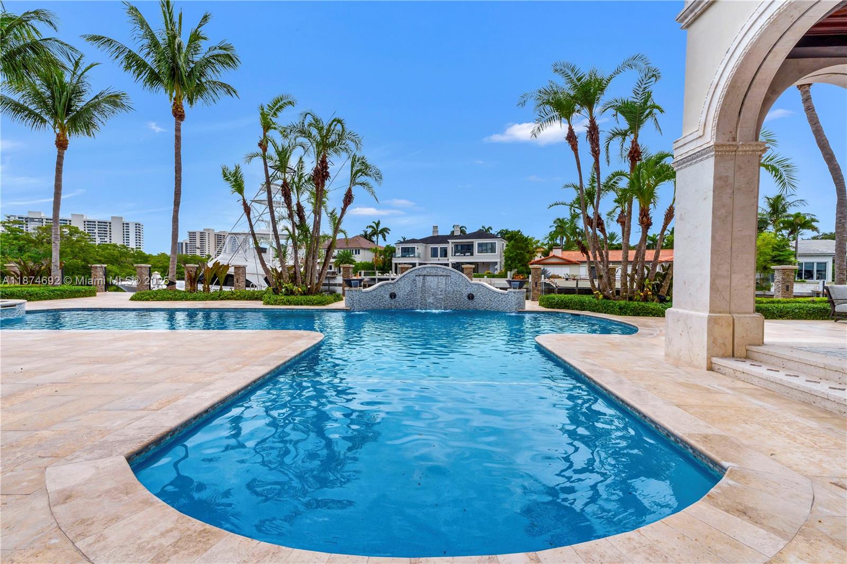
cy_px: 282
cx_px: 424
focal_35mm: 16
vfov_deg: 73.7
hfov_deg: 96.8
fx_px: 376
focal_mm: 16
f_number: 13
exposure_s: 1/50
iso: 100
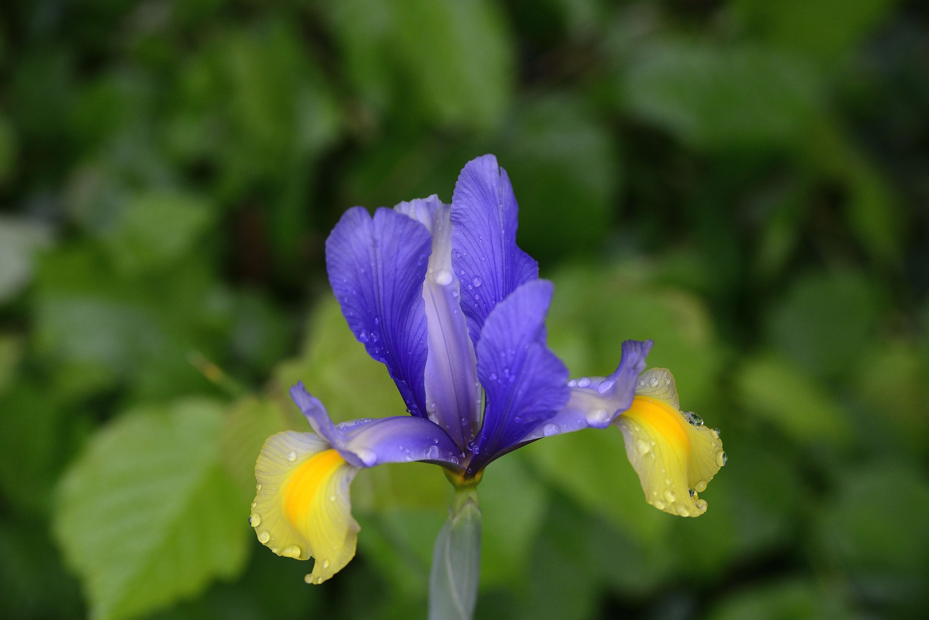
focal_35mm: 70
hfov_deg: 28.8
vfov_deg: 19.5
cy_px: 310
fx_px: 1807
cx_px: 464
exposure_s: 1/500
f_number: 6.7
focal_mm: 70
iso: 1600
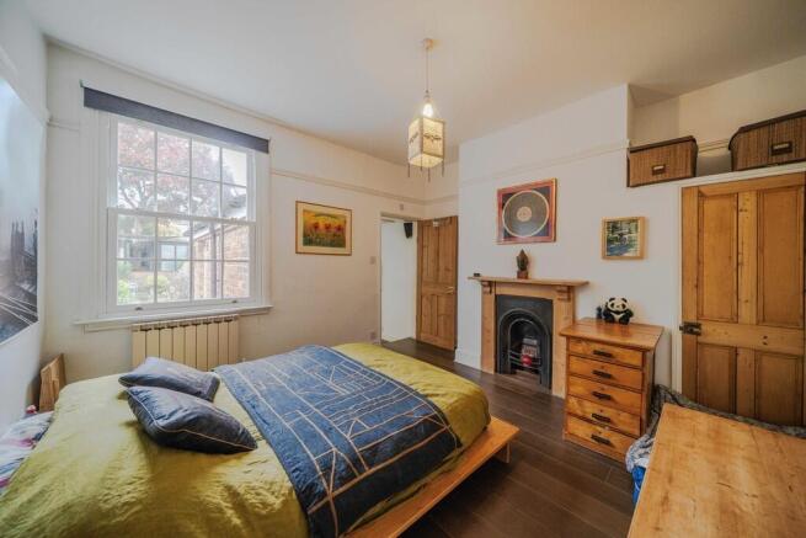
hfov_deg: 112.6
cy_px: 269
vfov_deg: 90.0
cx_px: 403
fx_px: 269
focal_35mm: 12
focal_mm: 12
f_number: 4
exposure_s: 1/30
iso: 500
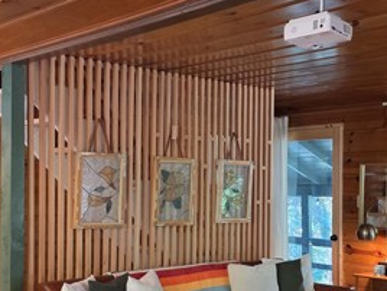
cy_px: 200
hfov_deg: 34.9
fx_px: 615
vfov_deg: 26.4
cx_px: 202
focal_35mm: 55
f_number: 1.7
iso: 320
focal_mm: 6.3
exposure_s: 1/120
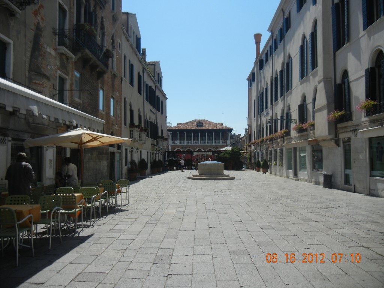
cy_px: 144
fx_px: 333
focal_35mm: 30
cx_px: 192
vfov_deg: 46.8
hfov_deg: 60.0
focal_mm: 5.4
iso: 160
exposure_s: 1/625
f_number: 7
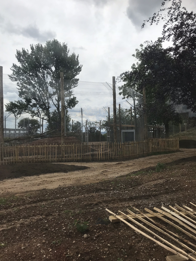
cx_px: 98
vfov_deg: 63.4
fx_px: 211
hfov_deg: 49.7
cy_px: 130
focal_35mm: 28
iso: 20
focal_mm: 3.99
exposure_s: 1/5051
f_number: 1.8
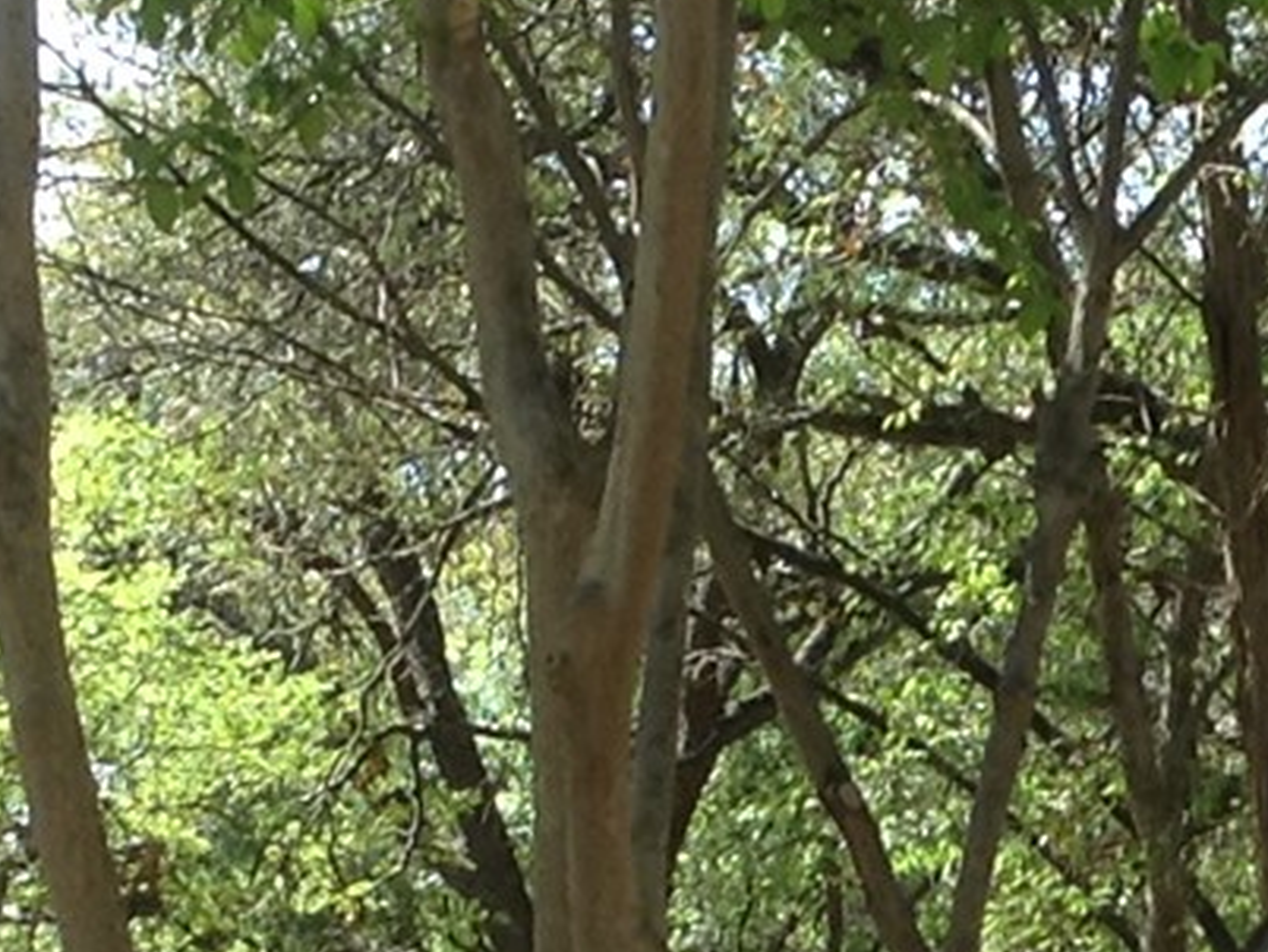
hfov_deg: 11.6
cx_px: 1394
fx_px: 6158
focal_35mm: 168
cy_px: 1661
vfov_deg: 8.5
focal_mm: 3.3
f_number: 2.4
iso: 25
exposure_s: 1/202
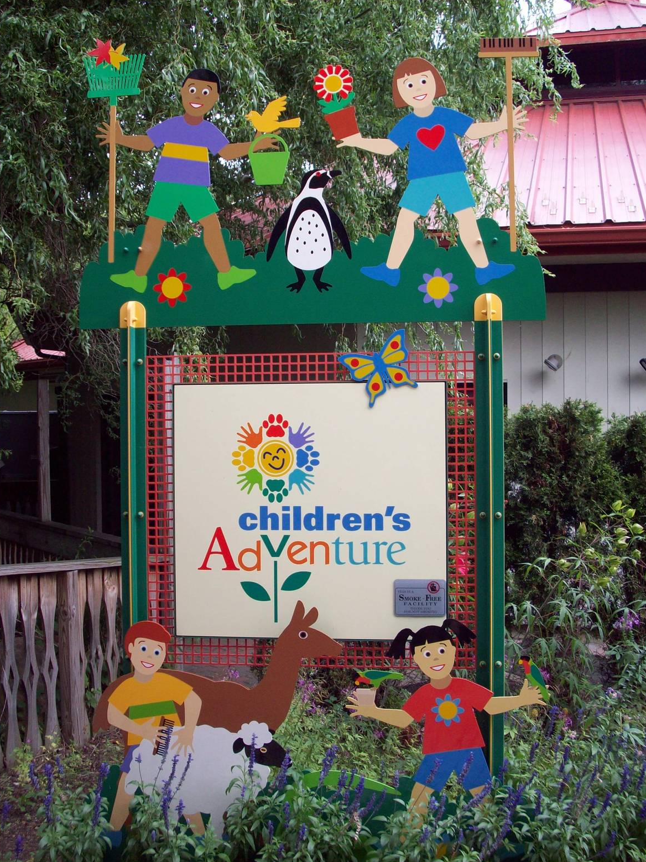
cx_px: 315
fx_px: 946
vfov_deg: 49.0
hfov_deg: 37.7
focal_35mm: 38
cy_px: 442
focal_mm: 6.2
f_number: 2.8
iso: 80
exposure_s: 1/253
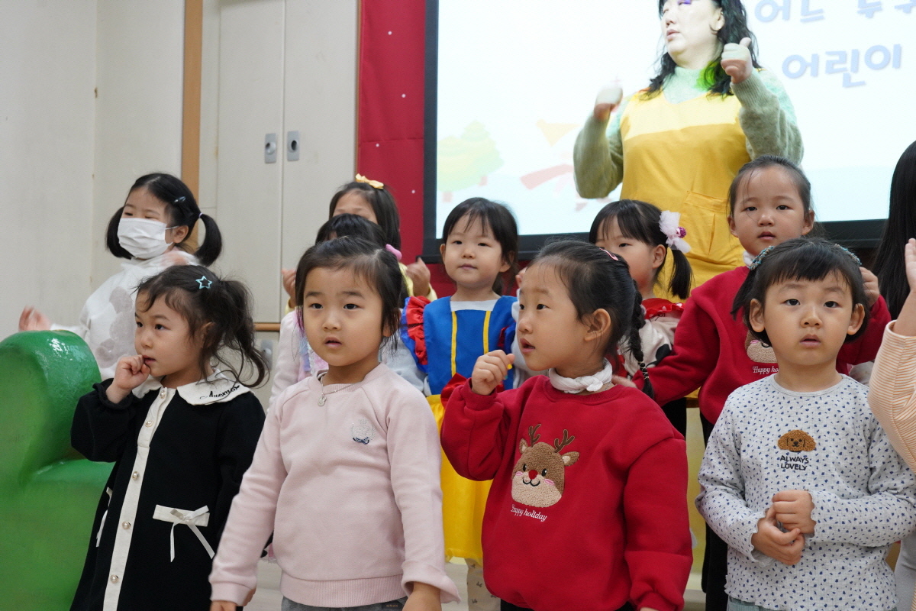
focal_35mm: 44
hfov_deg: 44.5
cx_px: 458
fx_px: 1119
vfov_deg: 30.5
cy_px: 306
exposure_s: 1/80
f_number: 7.1
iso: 2500
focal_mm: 44
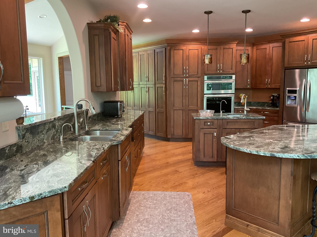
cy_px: 118
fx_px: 266
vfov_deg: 48.2
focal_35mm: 29
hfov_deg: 61.7
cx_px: 158
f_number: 1.8
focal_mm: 3
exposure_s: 1/60
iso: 200
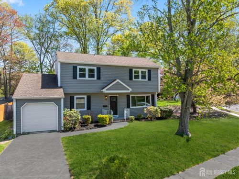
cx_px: 120
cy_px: 90
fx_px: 166
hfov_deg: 71.6
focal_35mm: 24
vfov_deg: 56.7
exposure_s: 1/20
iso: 100
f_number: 11
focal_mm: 12.29
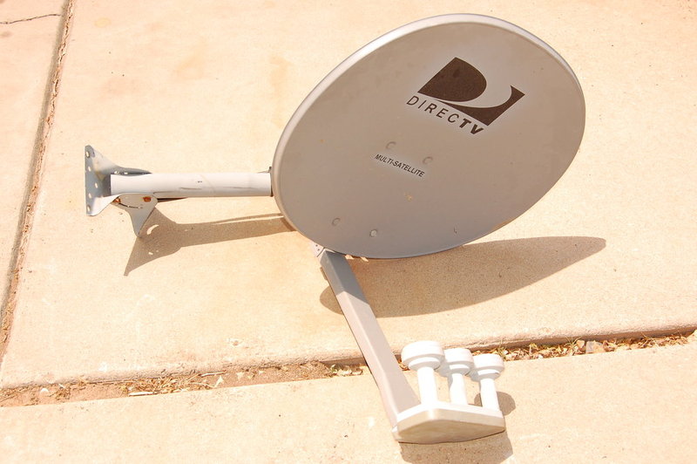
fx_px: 929
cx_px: 348
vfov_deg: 28.0
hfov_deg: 41.1
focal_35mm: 48
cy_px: 232
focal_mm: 32
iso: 400
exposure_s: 1/500
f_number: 9
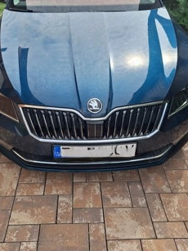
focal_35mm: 30
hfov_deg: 46.7
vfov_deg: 59.1
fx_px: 217
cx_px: 86
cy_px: 92
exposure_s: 1/2500
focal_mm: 5.54
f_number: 1.8
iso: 40
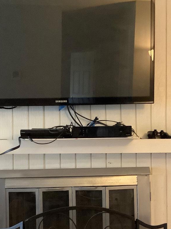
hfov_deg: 24.0
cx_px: 77
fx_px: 402
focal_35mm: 61
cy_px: 160
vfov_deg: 31.3
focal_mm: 3.3
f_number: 2.4
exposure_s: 1/24
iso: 800
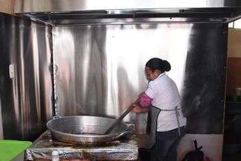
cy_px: 104
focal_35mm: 43
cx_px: 117
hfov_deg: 45.4
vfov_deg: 31.0
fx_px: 288
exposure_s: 1/80
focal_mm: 20
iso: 2000
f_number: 6.3
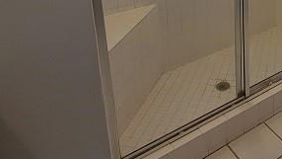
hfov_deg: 44.8
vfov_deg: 24.6
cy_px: -65
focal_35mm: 40
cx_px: 265
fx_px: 299
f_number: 2.2
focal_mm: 2.2
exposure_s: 1/120
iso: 80
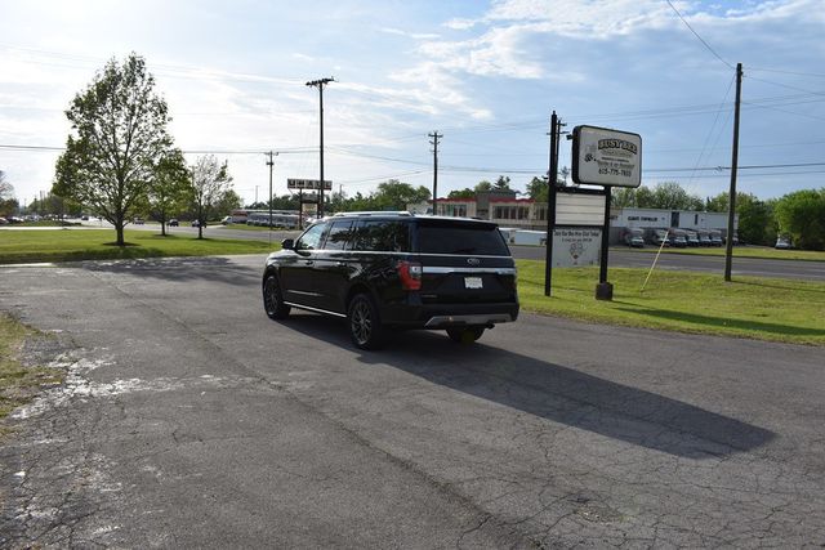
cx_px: 412
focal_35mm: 27
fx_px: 619
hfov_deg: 67.4
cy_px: 275
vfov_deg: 48.0
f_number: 9
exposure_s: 1/320
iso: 100
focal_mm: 18
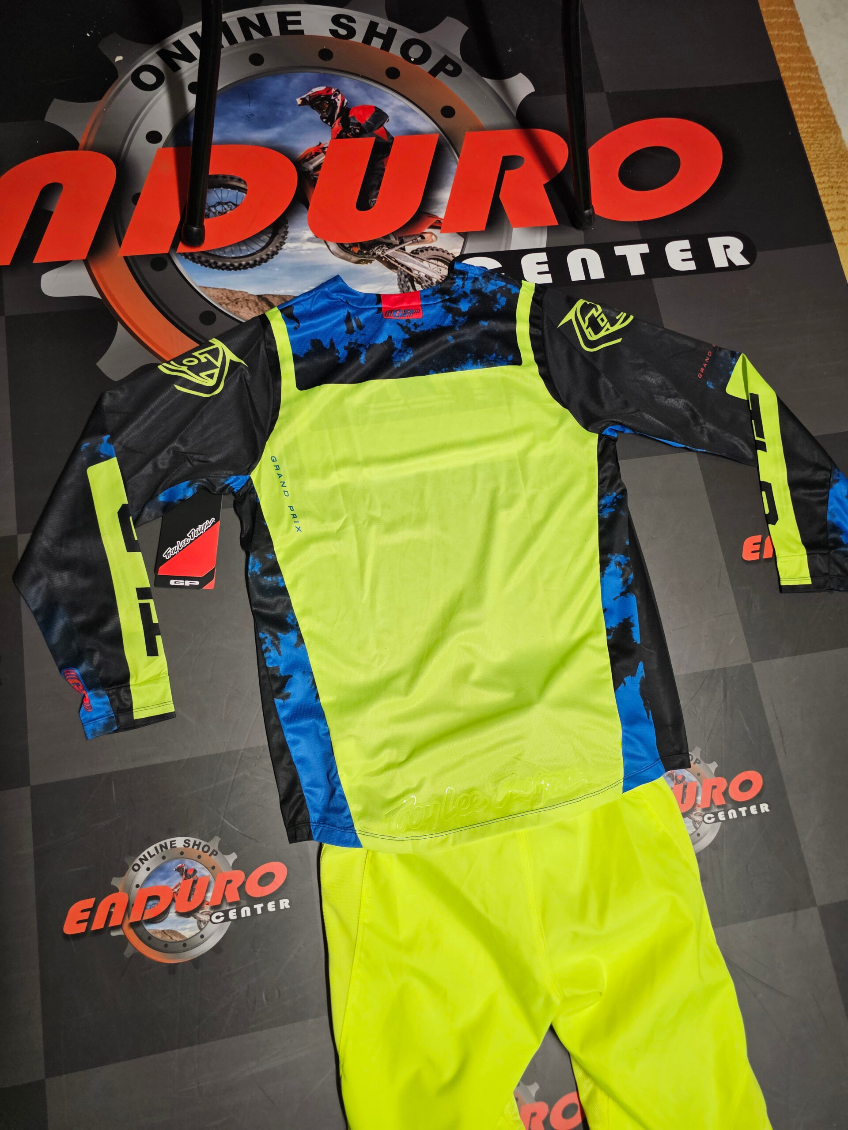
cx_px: 424
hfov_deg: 58.9
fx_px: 751
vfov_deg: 73.9
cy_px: 565
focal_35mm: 23
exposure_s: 1/100
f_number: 1.7
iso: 200
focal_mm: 6.3
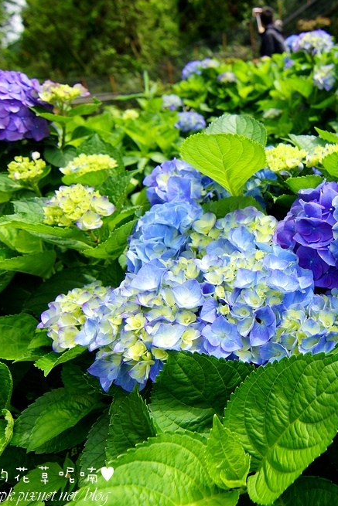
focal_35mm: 26
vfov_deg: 69.8
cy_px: 244
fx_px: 363
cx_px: 299
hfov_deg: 45.6
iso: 100
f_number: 4
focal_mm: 11
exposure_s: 1/640
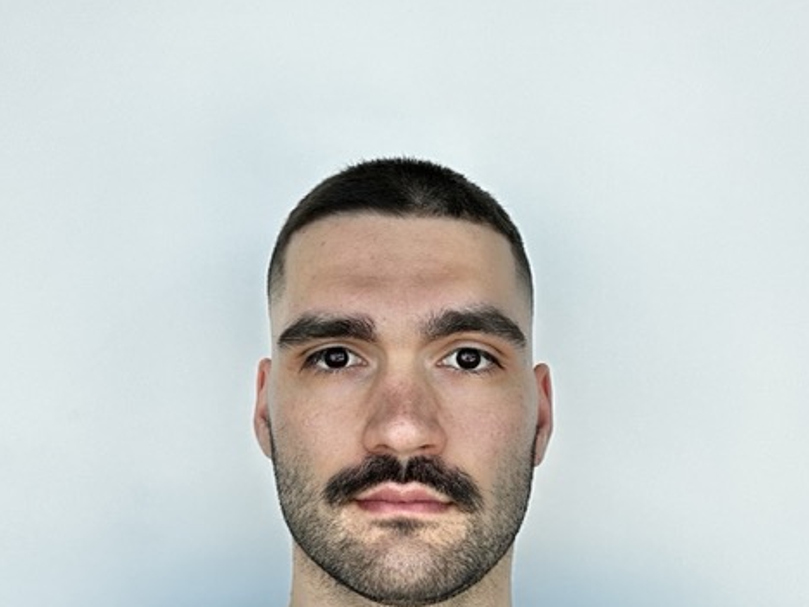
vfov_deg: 35.0
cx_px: 398
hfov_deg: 45.8
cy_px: 372
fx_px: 958
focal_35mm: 41
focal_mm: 2.69
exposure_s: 1/121
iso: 32
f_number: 1.9
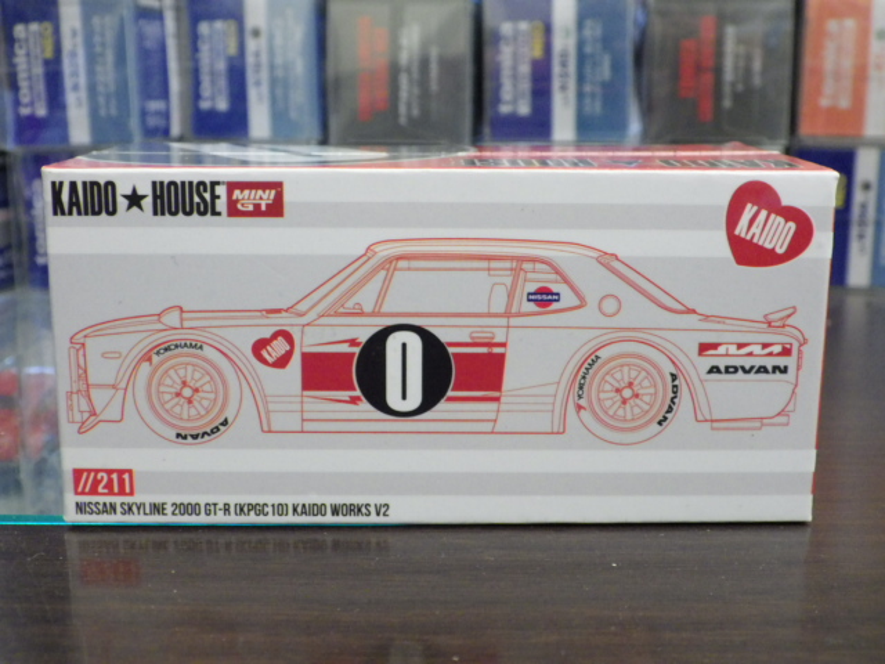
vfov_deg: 29.1
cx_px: 442
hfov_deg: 38.2
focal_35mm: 50
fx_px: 1278
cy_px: 332
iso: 800
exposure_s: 1/40
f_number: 3.8
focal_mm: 9
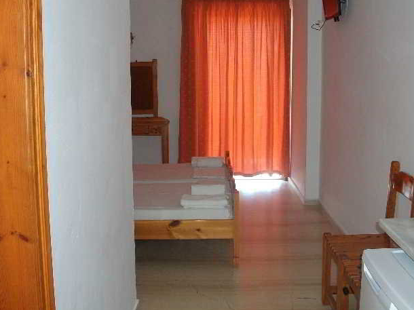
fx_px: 502
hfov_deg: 44.8
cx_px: 224
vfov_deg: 34.3
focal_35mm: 42
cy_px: 132
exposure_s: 1/40
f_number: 2.9
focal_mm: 5.7
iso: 125
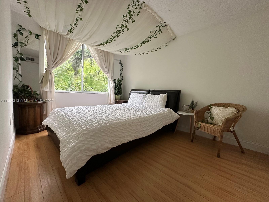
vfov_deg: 85.7
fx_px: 109
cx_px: 134
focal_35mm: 14
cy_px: 101
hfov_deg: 102.1
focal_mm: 2.22
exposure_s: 1/120
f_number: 2.2
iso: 320
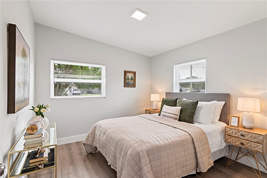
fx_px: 122
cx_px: 134
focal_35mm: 16
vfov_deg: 72.0
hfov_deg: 95.0
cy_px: 89
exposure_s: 1/4
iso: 200
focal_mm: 11
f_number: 8
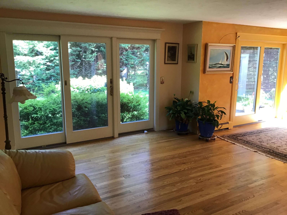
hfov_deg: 58.4
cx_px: 144
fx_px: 257
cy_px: 108
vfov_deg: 45.4
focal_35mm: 31
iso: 64
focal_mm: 3.3
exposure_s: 1/30
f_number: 2.4
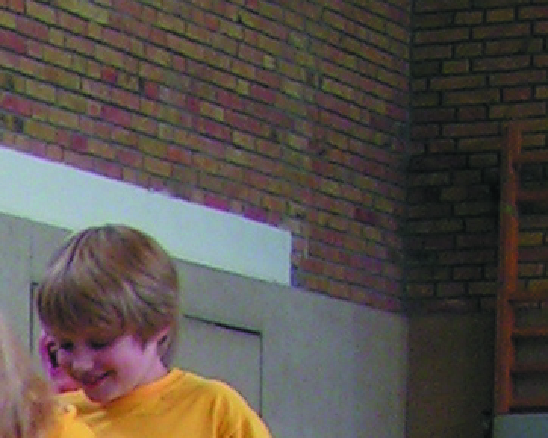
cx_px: -666
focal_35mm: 210
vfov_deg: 6.9
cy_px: 1070
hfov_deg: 8.6
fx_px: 3403
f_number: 2.8
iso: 80
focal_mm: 5.8
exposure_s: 1/40
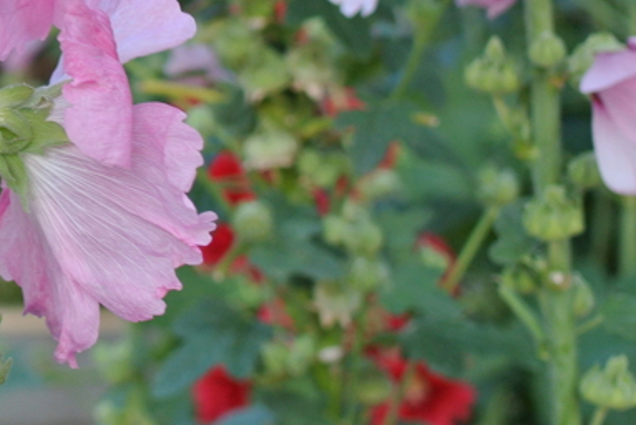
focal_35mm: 131
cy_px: 36
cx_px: -173
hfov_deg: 15.0
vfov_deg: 10.4
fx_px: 2316
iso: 200
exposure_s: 1/60
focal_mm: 18.5
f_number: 2.5
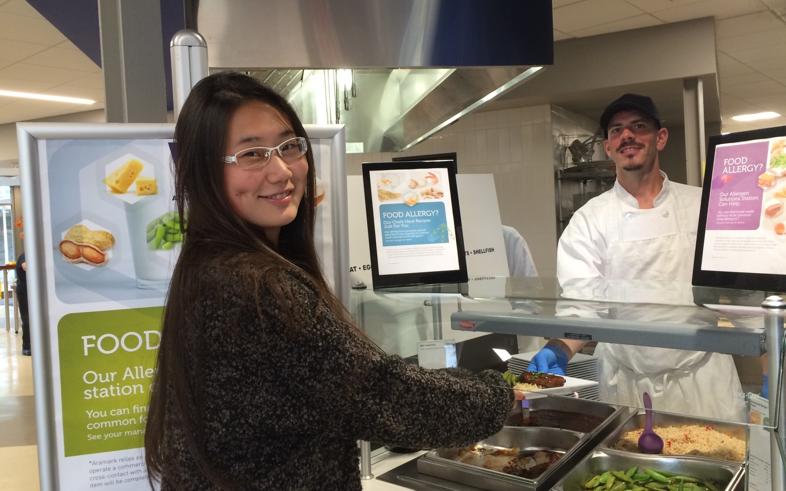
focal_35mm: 31
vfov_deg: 40.6
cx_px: 396
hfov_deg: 61.2
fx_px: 664
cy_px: 229
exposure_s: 1/30
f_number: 2.2
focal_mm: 4.15
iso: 100
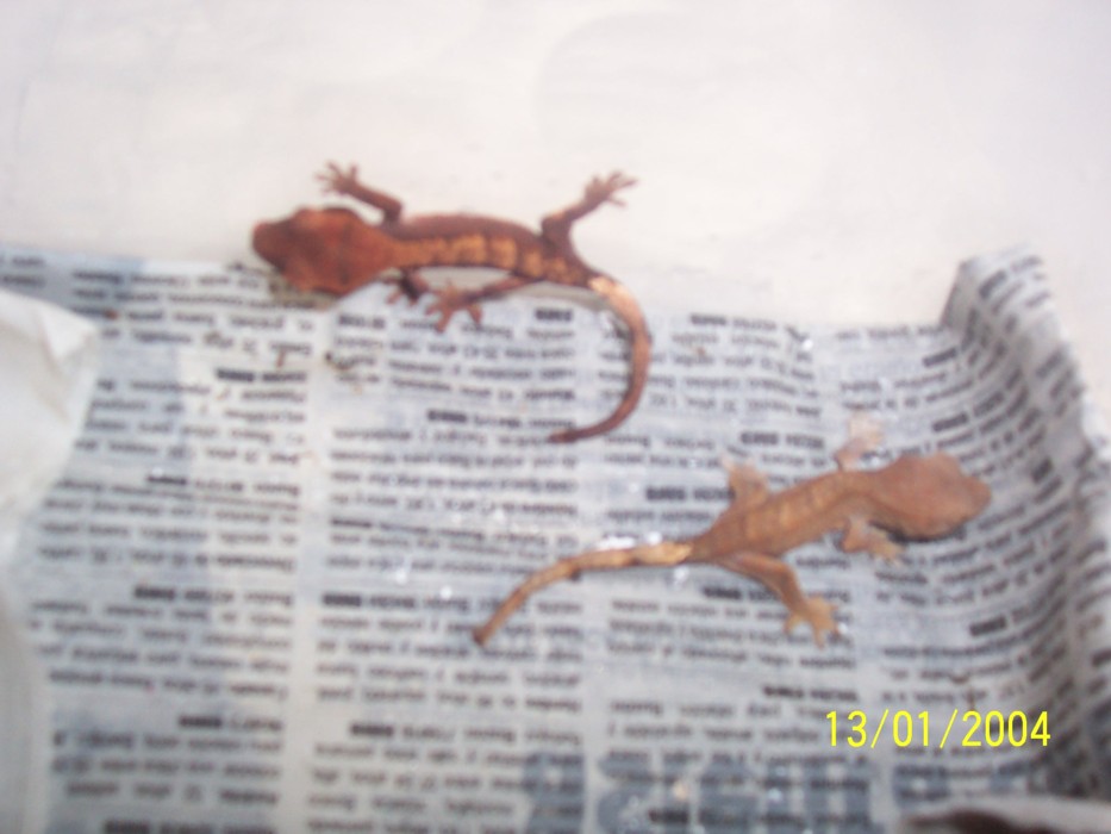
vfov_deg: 31.5
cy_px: 417
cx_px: 556
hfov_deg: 41.2
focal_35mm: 46
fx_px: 1477
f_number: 3
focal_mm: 7
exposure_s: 1/60
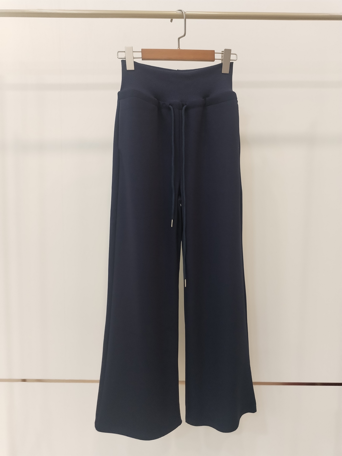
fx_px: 382
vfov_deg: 61.7
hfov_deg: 48.2
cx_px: 171
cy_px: 228
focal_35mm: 29
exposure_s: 1/50
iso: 404
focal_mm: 4.75
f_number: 1.8
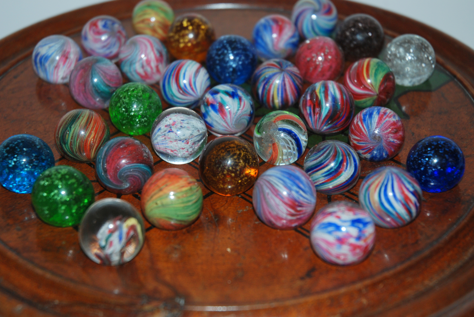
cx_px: 237
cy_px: 158
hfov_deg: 27.0
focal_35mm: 75
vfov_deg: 18.2
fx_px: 989
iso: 250
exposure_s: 1/60
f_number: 4.5
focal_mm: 50
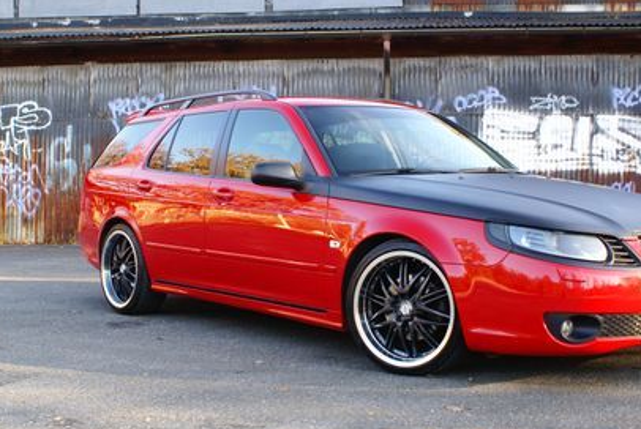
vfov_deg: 26.1
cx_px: 341
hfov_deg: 38.1
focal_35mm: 52
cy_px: 203
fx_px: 927
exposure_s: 1/50
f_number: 5
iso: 100
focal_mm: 22
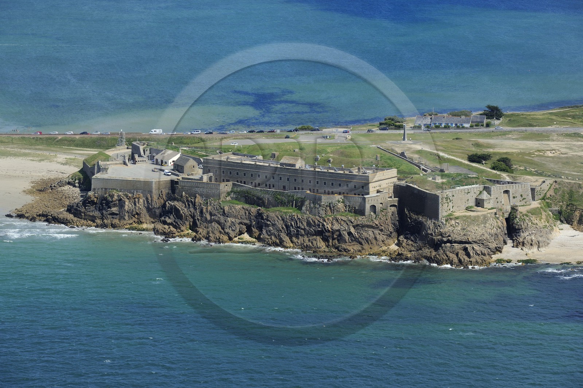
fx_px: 2184
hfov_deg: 15.2
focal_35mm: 135
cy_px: 194
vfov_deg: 10.1
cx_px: 292
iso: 400
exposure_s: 1/1000
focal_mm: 135
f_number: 8
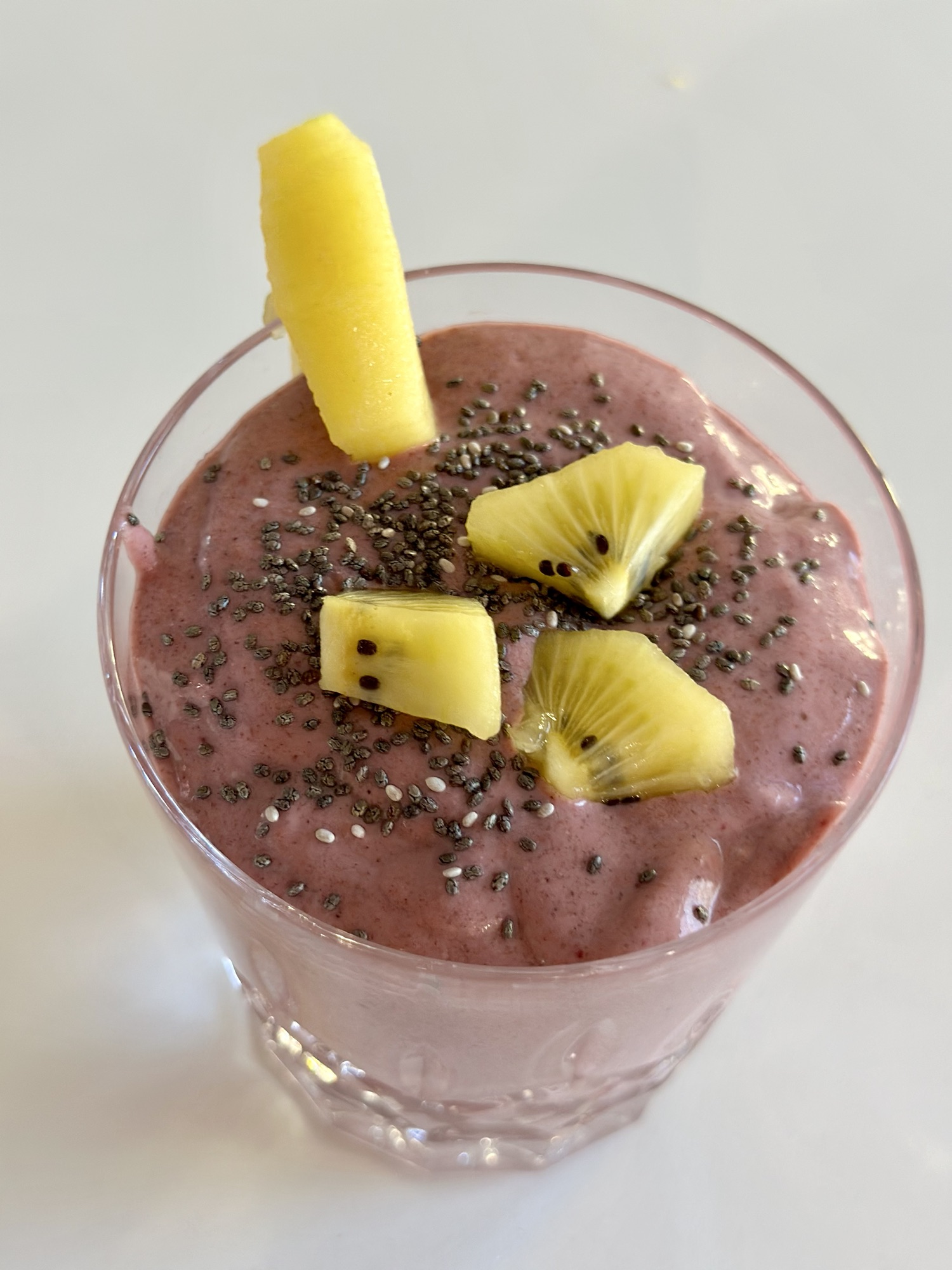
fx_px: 1760
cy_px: 635
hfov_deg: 30.3
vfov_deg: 39.7
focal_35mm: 48
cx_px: 476
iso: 160
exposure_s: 1/60
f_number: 1.78
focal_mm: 6.86
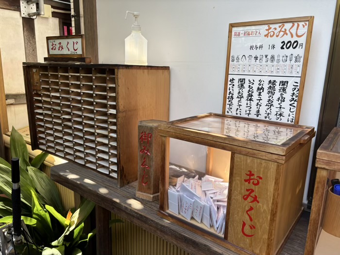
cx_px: 170
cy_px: 128
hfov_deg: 67.3
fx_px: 255
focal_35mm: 26
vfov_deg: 53.1
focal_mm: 5.96
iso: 40
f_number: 1.6
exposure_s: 1/223
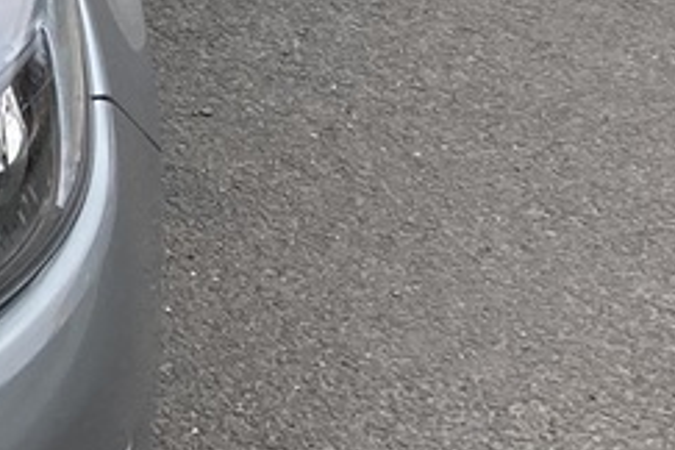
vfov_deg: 7.6
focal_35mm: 180
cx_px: -825
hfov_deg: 10.2
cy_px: -104
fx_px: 3375
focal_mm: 3.99
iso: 20
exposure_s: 1/716
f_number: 1.8
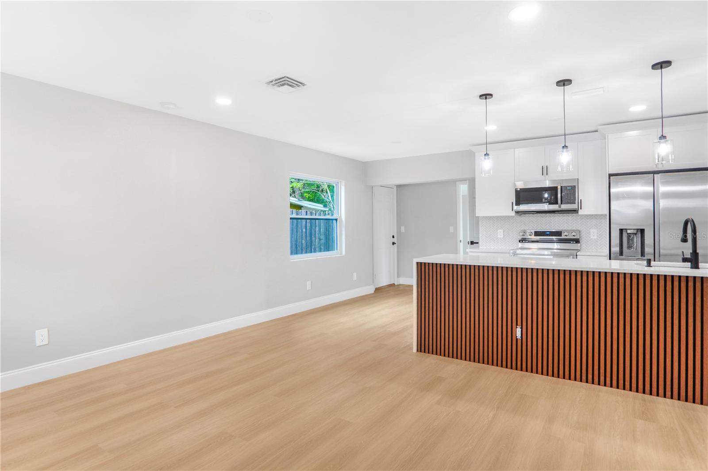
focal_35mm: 18
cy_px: 236
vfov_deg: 67.4
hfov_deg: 90.0
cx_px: 354
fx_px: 354
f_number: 3.2
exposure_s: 1/100
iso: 100
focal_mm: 12
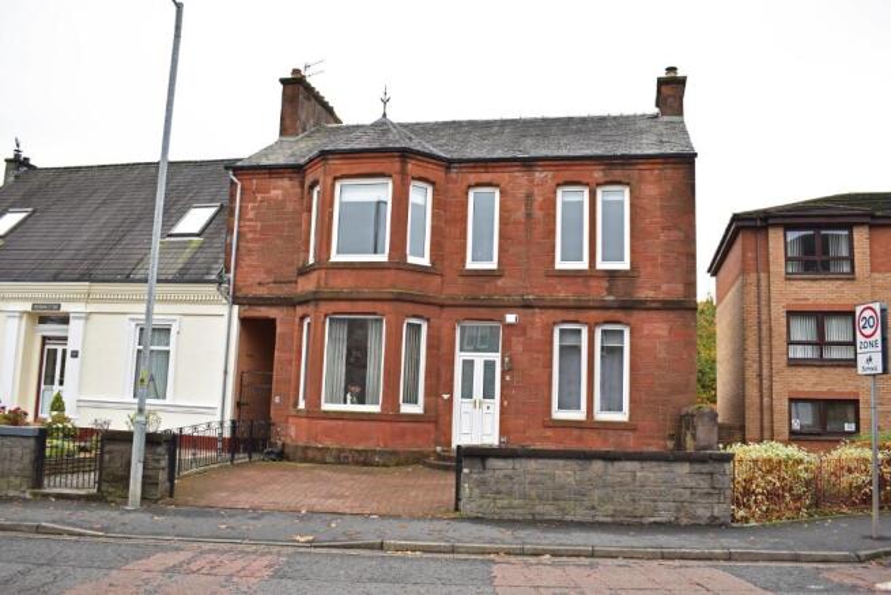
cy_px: 298
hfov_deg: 61.9
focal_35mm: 30
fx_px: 743
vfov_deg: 43.6
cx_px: 446
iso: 100
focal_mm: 20
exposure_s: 1/80
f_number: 5
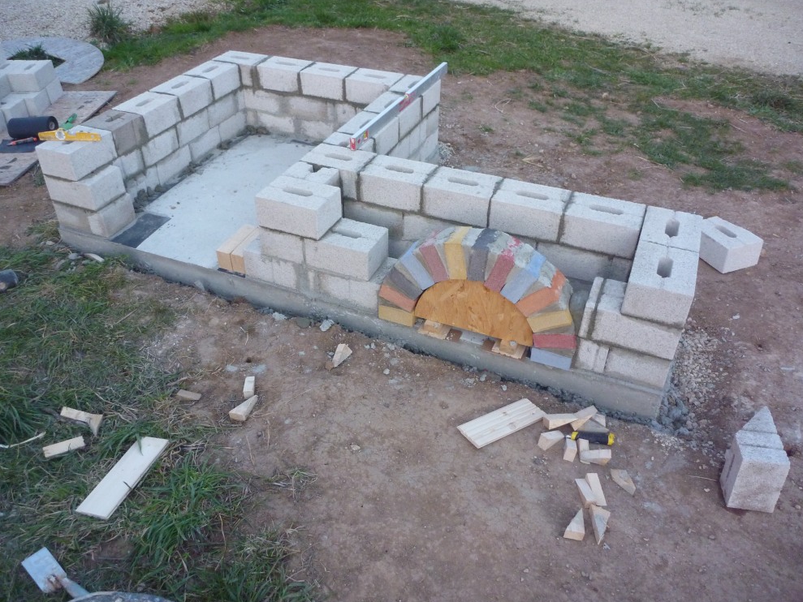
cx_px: 390
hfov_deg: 61.6
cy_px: 294
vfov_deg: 48.2
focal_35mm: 29
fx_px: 673
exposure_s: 1/30
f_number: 3.3
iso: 320
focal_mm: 4.9
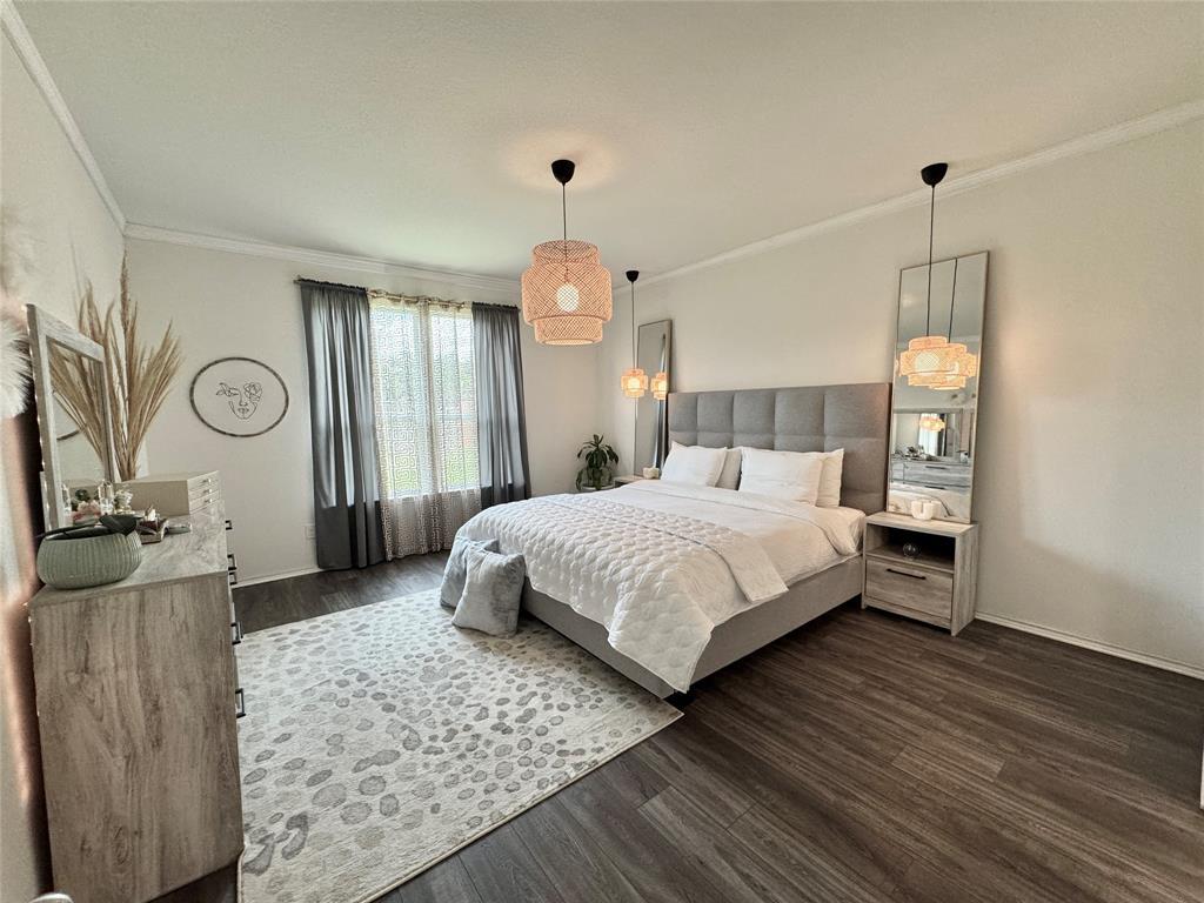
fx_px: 487
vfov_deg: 85.7
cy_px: 452
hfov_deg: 102.1
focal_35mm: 14
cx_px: 602
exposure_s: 1/120
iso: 200
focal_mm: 2.22
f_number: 2.2
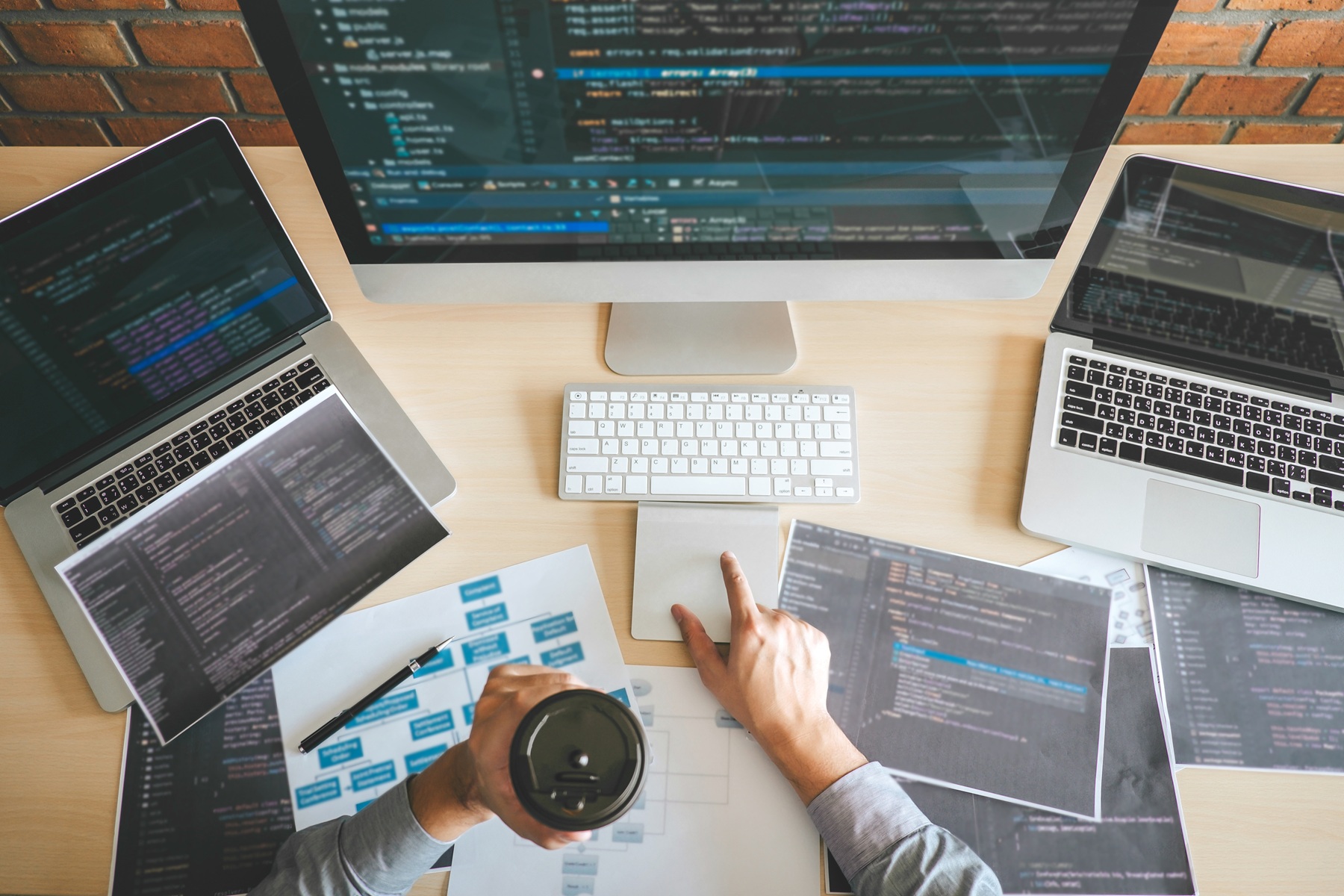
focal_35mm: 27
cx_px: 672
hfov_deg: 67.4
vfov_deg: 47.9
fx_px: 1008
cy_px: 448
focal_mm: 18
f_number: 2.8
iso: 400
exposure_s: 1/125
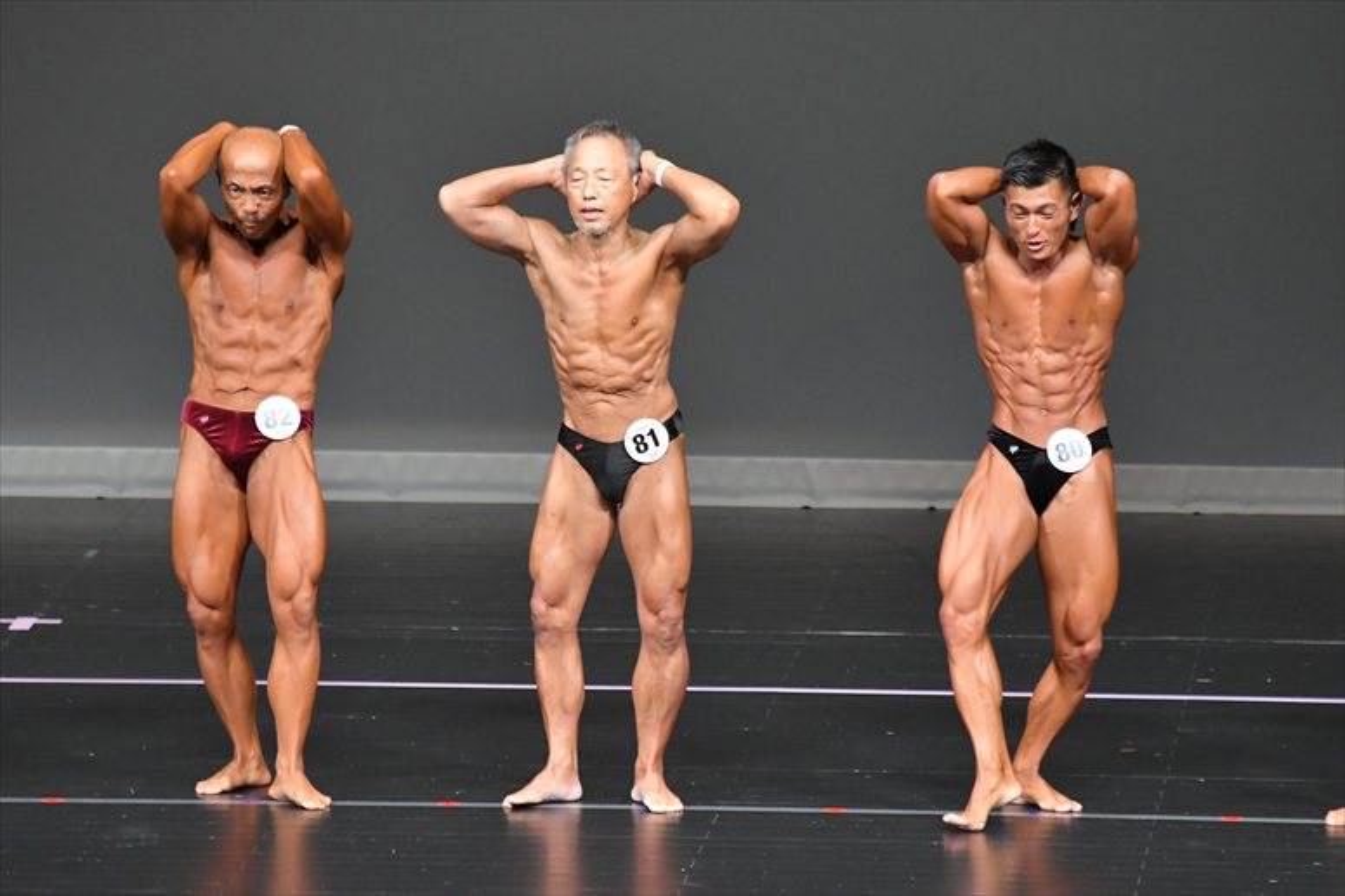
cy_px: 448
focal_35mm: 345
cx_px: 672
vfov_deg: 4.0
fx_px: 12883
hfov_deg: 6.0
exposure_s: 1/400
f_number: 5.6
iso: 5000
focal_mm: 230
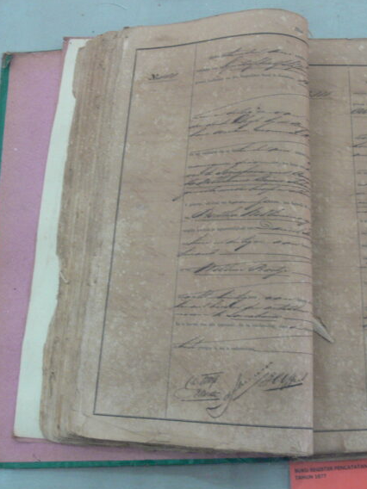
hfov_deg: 28.6
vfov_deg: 38.2
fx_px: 707
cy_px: 244
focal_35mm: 50
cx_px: 282
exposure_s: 1/10
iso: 200
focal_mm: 7.7
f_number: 2.8
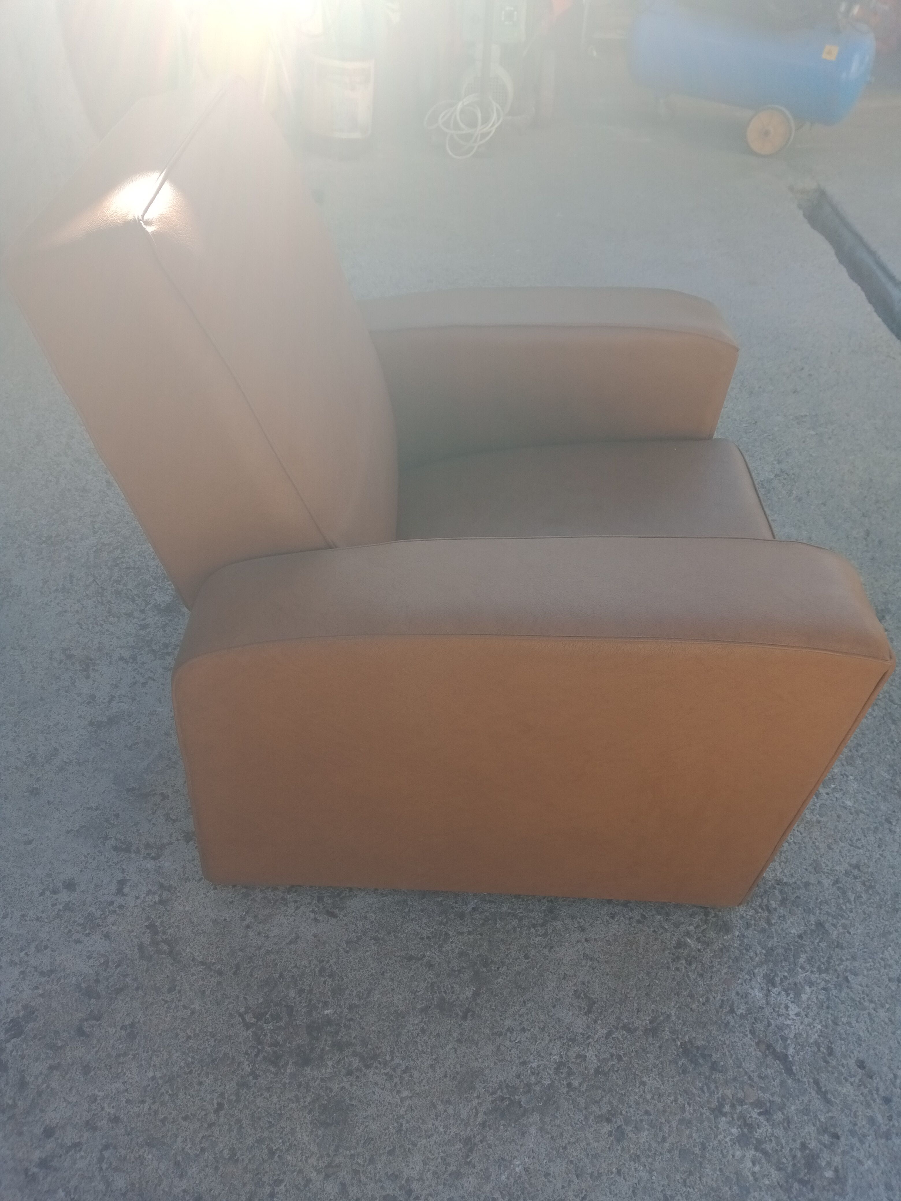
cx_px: 450
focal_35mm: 27
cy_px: 600
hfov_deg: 51.4
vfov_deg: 65.3
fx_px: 937
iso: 111
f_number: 2
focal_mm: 3.54
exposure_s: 1/339
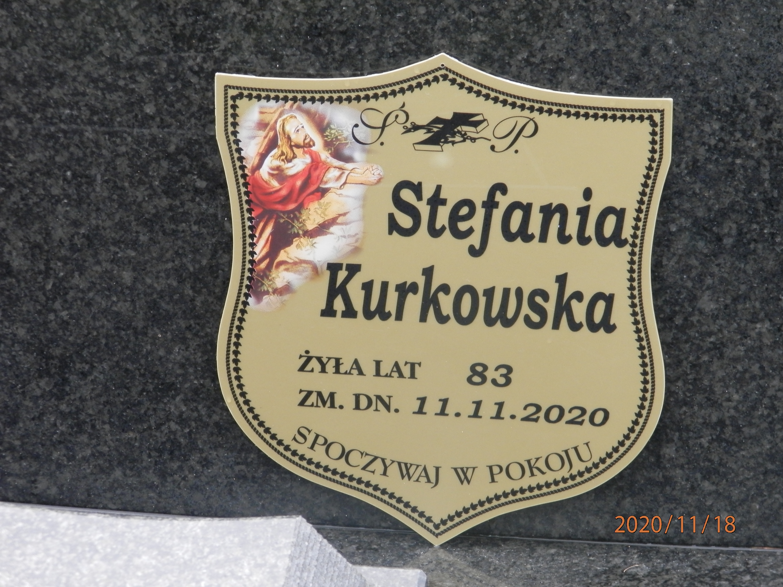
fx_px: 3461
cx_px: 392
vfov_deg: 9.7
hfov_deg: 12.9
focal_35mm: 153
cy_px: 294
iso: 200
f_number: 4.9
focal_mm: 27.4
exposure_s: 1/50
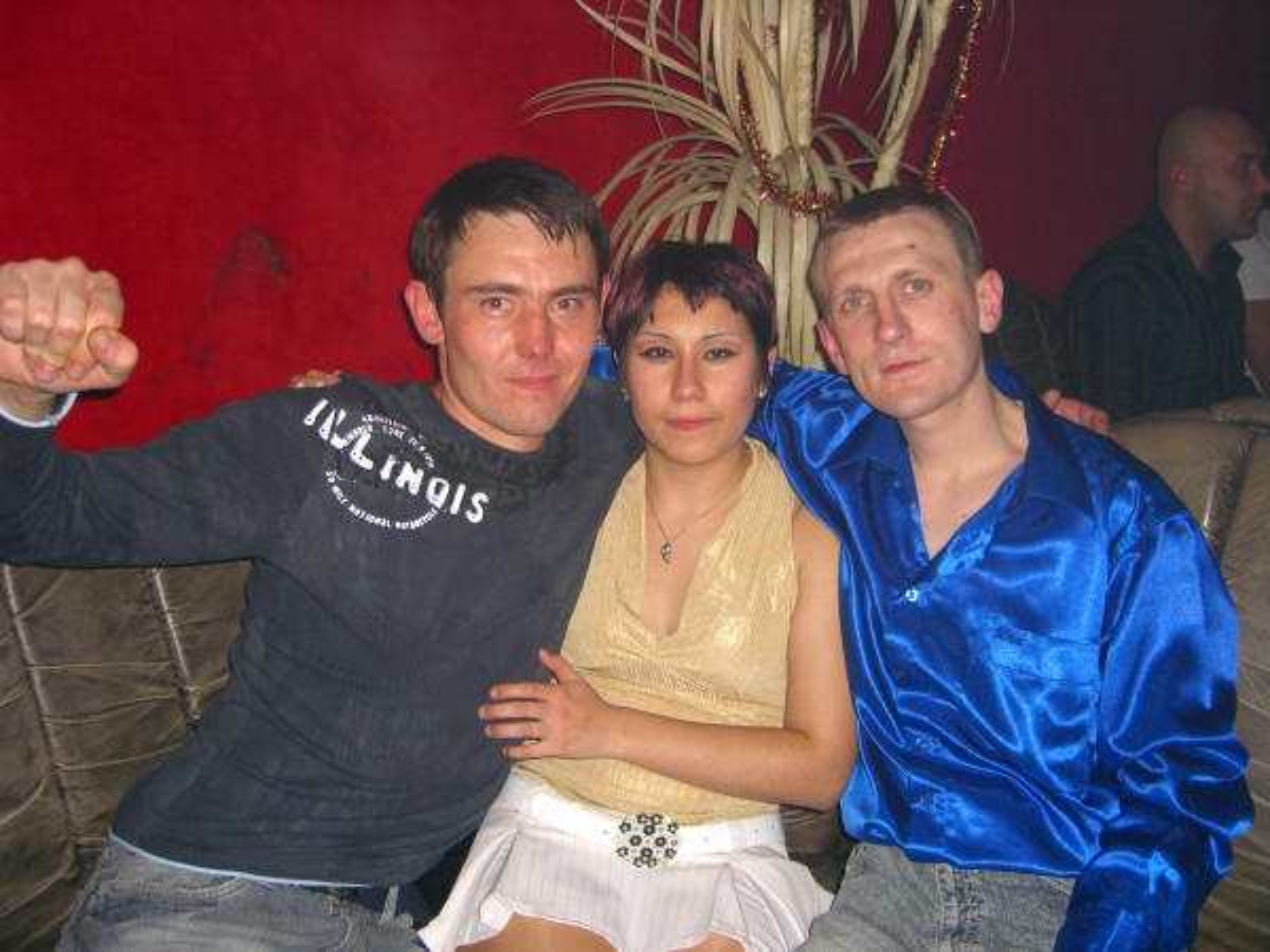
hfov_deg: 49.0
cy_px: 476
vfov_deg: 37.7
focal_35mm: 38
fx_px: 1394
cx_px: 635
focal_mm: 7.9
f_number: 2.8
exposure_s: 1/60
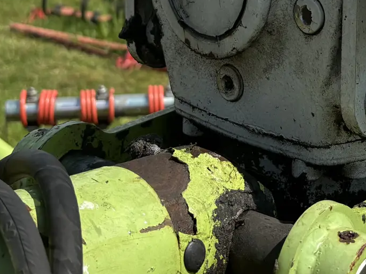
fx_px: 962
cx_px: 288
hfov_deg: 21.3
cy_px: -91
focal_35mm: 91
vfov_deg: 15.4
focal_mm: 5.96
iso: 50
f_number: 1.6
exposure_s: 1/3937
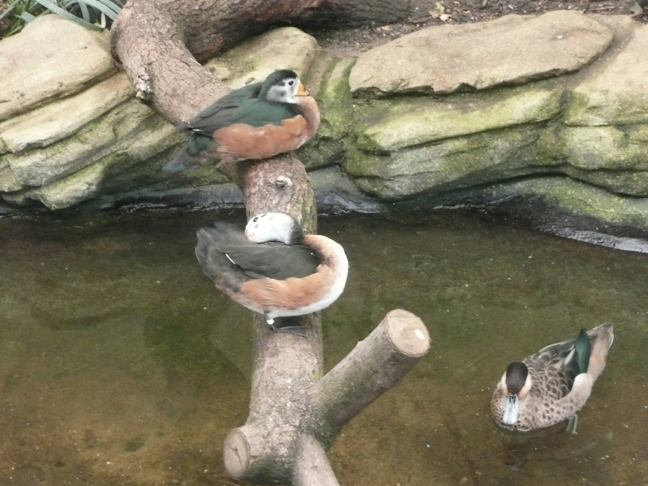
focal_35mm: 119
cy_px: 243
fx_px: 2228
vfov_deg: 12.5
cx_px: 324
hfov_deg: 16.6
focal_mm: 19.5
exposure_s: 1/30
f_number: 4.7
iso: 640
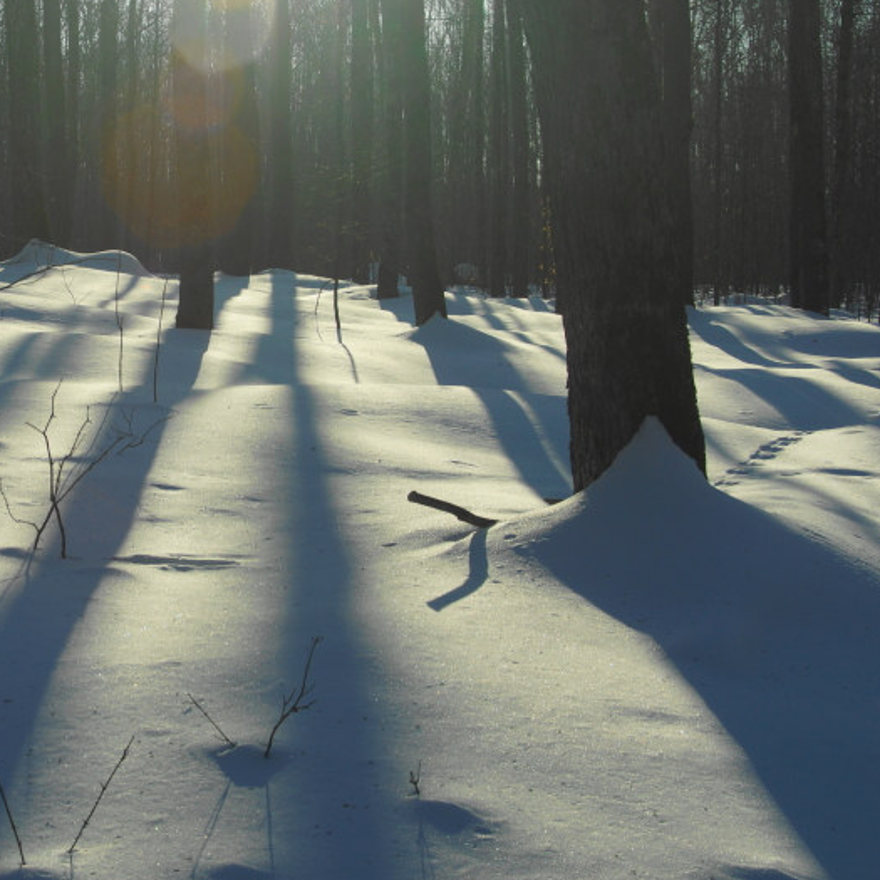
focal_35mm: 68
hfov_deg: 24.8
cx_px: 134
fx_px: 1956
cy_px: 391
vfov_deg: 25.3
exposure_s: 1/200
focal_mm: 28
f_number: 8
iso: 100
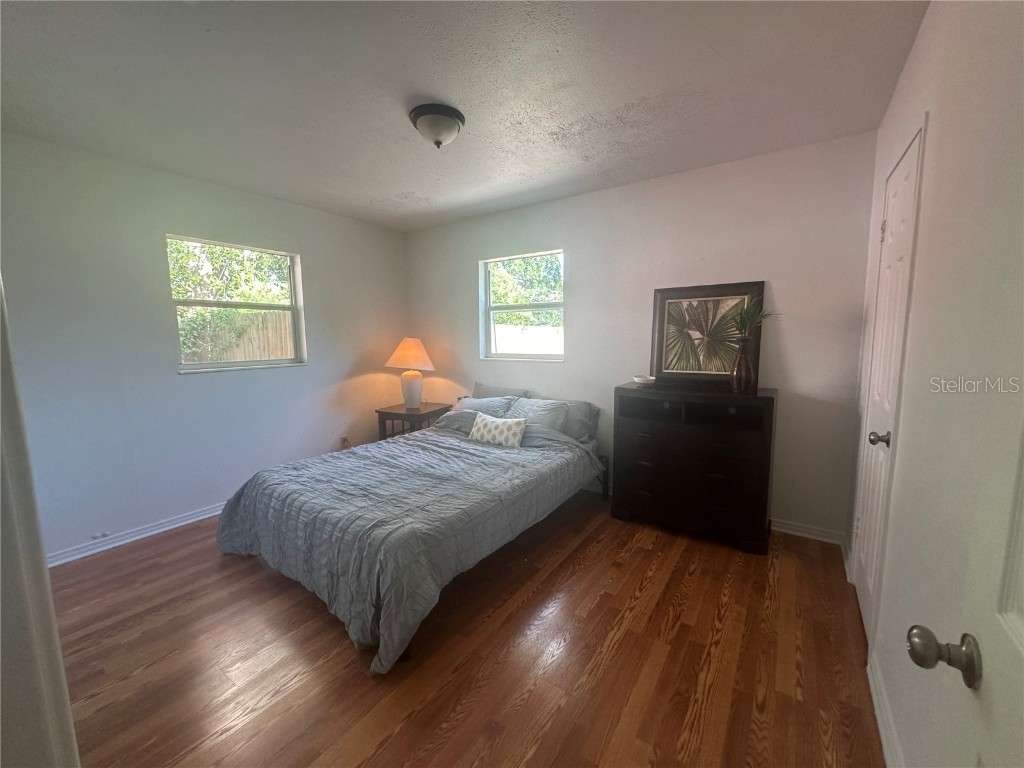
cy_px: 384
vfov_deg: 85.7
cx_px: 512
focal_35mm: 14
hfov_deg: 102.1
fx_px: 414
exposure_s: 1/120
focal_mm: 2.22
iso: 160
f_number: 2.2
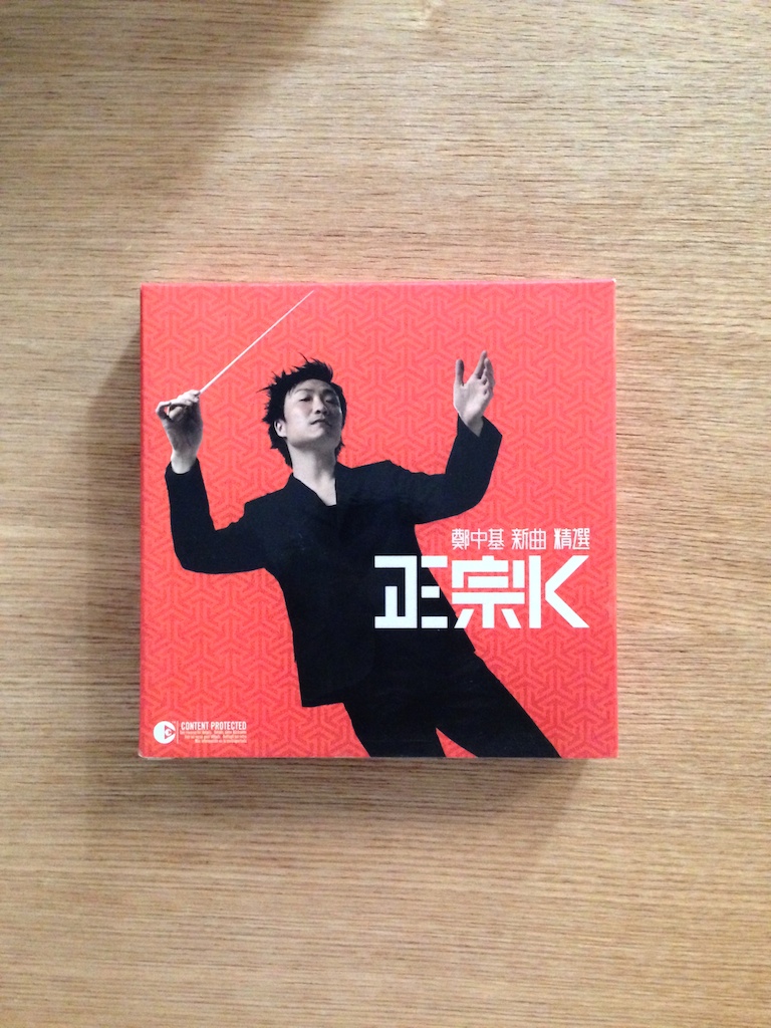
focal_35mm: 33
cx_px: 386
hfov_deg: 42.9
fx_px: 980
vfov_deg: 55.4
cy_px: 514
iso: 800
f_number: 2.4
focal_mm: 4.12
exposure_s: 1/15
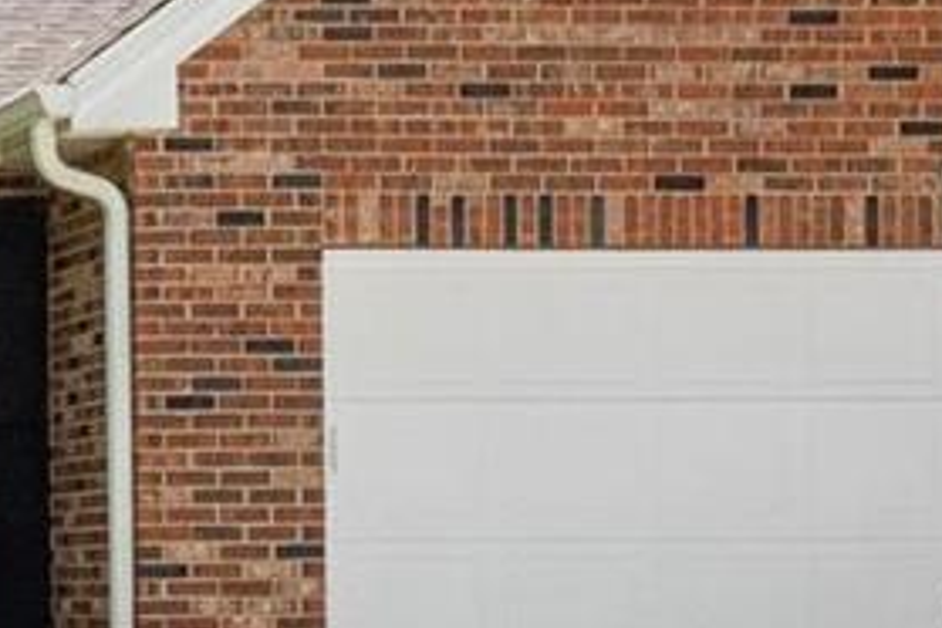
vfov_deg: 7.9
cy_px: -270
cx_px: -797
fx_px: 4500
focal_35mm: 172
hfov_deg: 11.1
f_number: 8
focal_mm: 15
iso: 400
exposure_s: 1/500
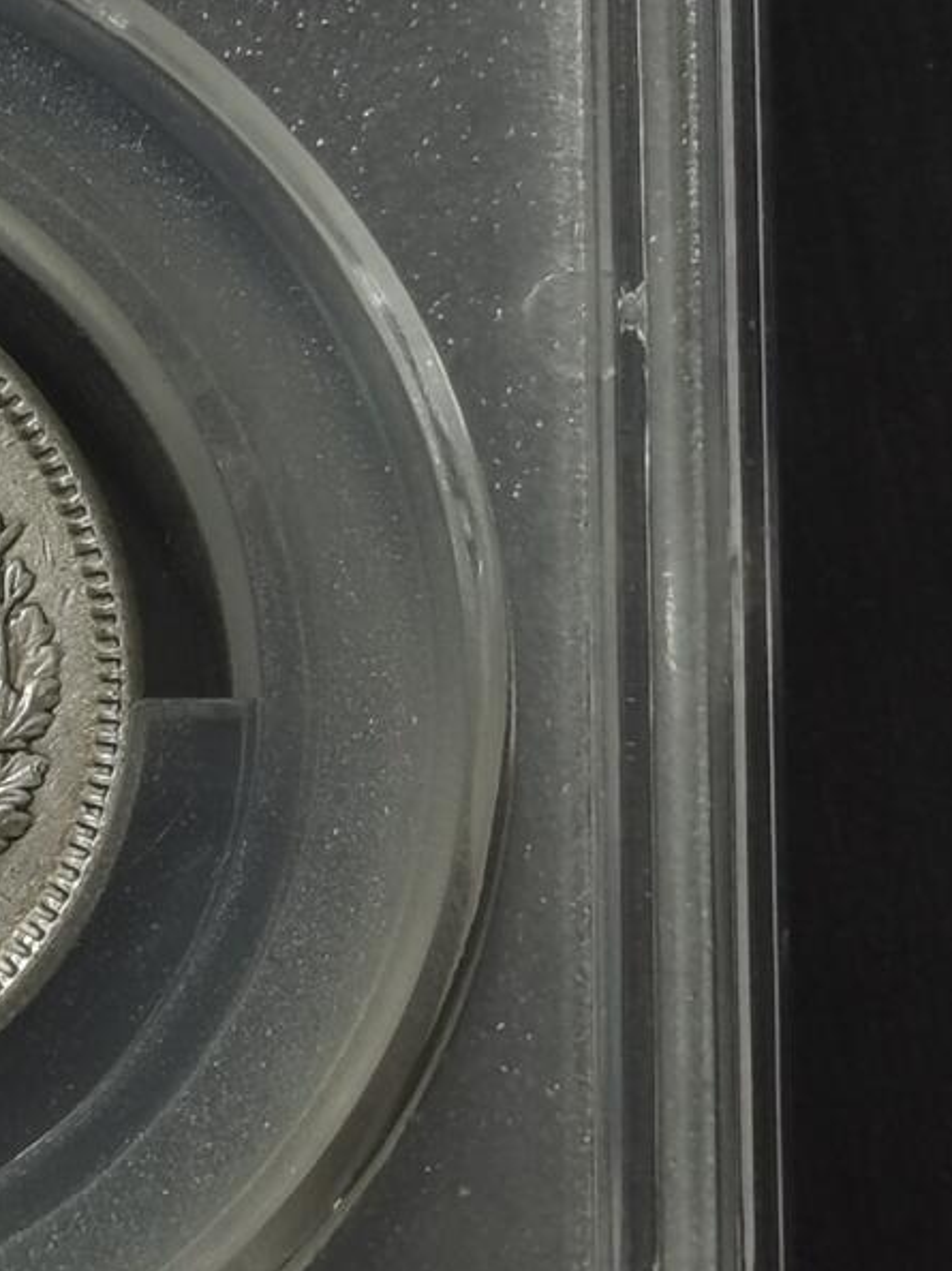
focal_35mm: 188
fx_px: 6899
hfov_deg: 7.8
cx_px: -413
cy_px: 193
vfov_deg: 10.5
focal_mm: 5.58
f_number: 1.8
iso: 50
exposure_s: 1/145
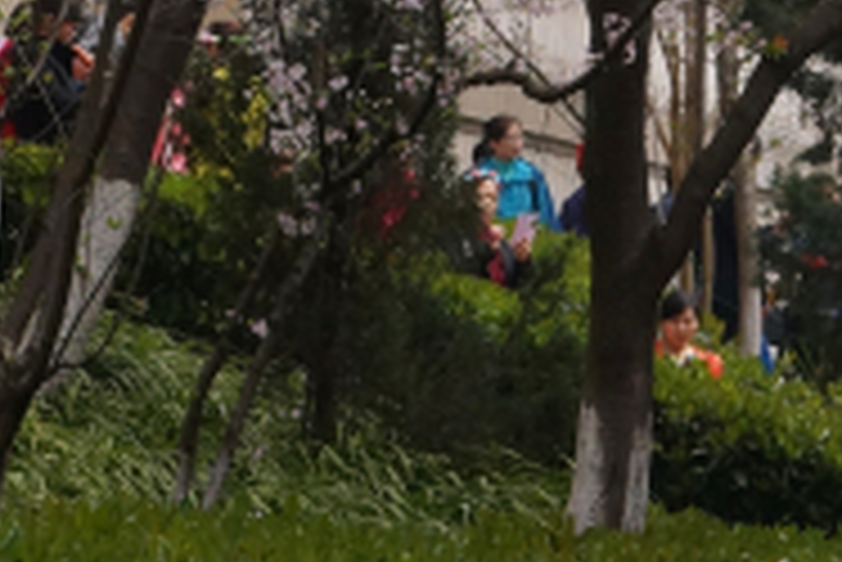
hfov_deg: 3.5
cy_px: -474
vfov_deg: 2.3
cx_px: 473
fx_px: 13833
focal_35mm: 591
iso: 400
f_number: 8
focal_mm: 72
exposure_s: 1/640
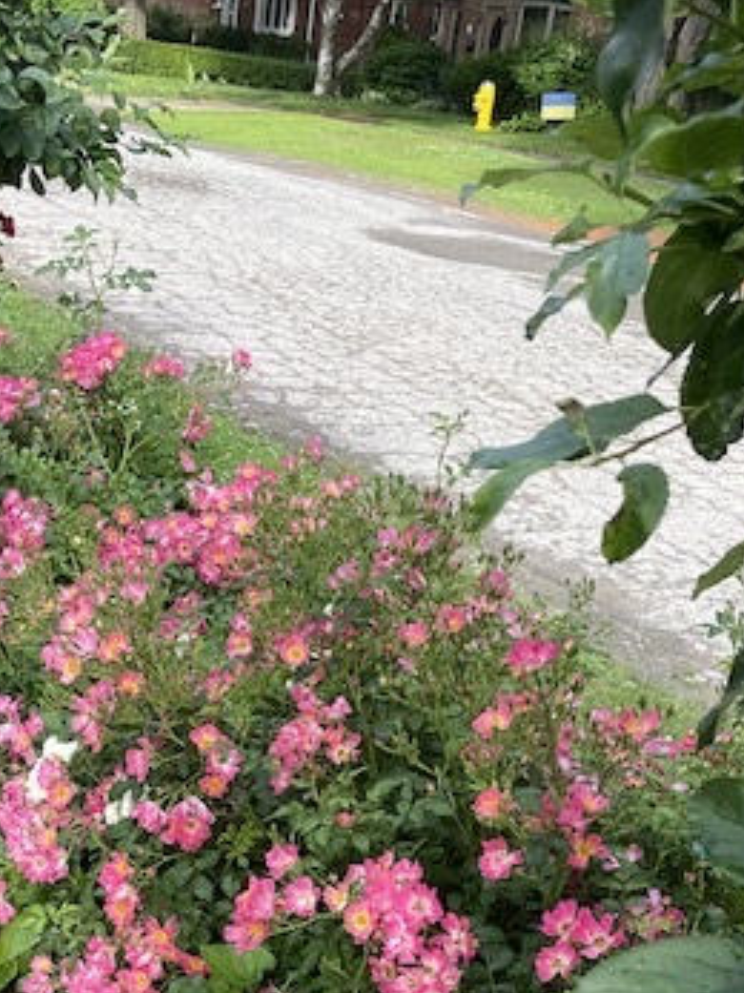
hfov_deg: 30.1
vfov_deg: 37.2
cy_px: 887
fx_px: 1376
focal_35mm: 48
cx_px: 275
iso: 32
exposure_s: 1/515
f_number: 1.6
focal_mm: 4.2
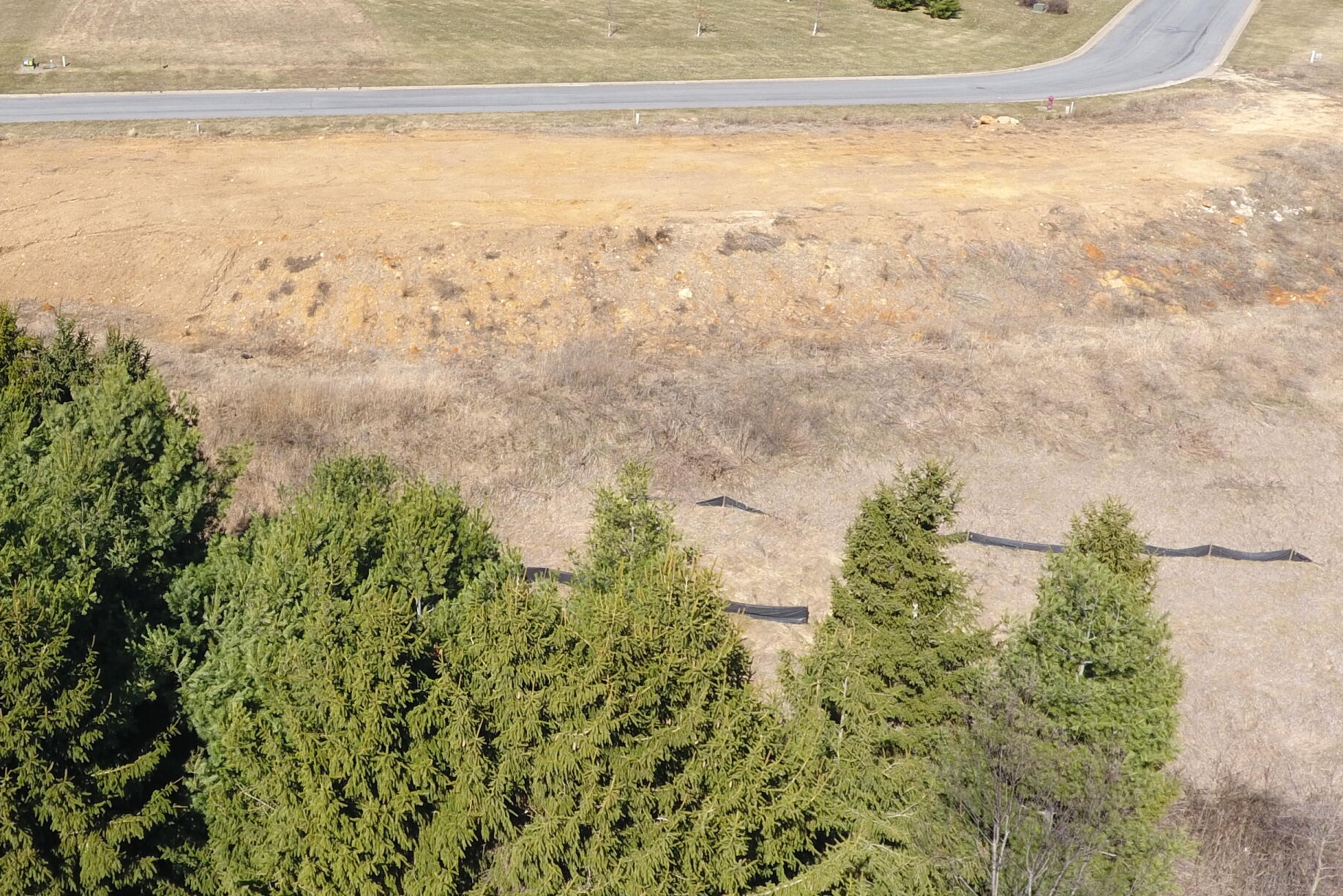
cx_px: 307
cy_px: 197
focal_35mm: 34
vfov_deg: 37.7
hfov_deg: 52.8
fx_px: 1269
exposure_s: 1/523
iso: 100
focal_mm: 3.61
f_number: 2.8
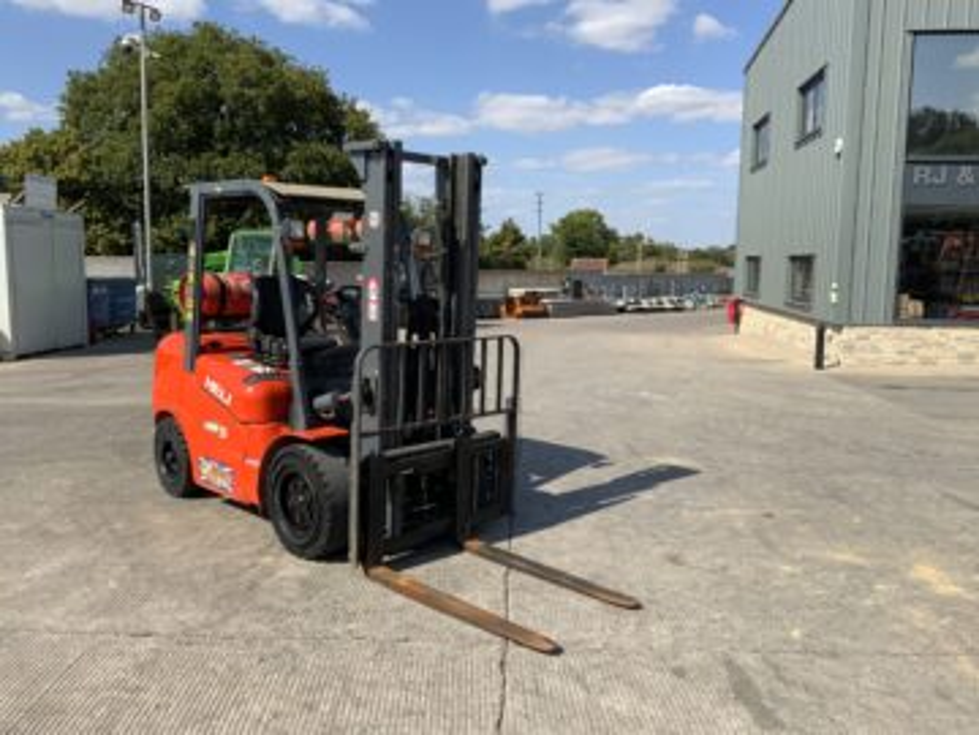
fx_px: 820
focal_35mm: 29
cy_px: 368
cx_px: 490
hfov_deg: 61.7
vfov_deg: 48.2
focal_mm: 3
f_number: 1.8
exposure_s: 1/2058
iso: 16
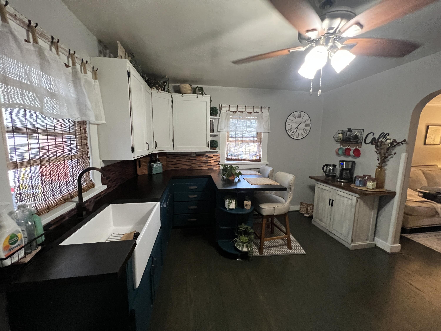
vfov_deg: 89.9
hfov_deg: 106.2
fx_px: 166
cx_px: 220
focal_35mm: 13
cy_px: 166
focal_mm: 1.57
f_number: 1.8
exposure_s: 1/60
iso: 800
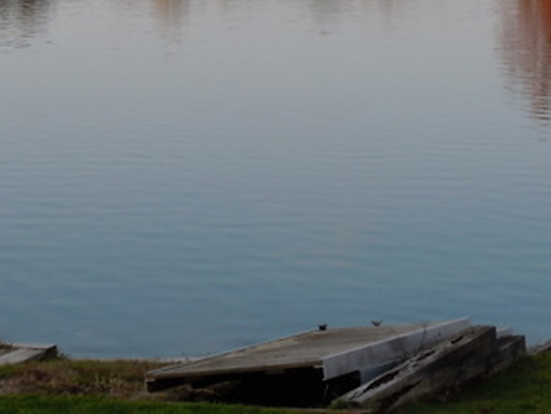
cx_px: 16
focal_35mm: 163
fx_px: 2596
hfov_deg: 12.0
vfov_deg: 9.0
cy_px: -18
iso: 100
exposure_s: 1/320
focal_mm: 11.2
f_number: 5
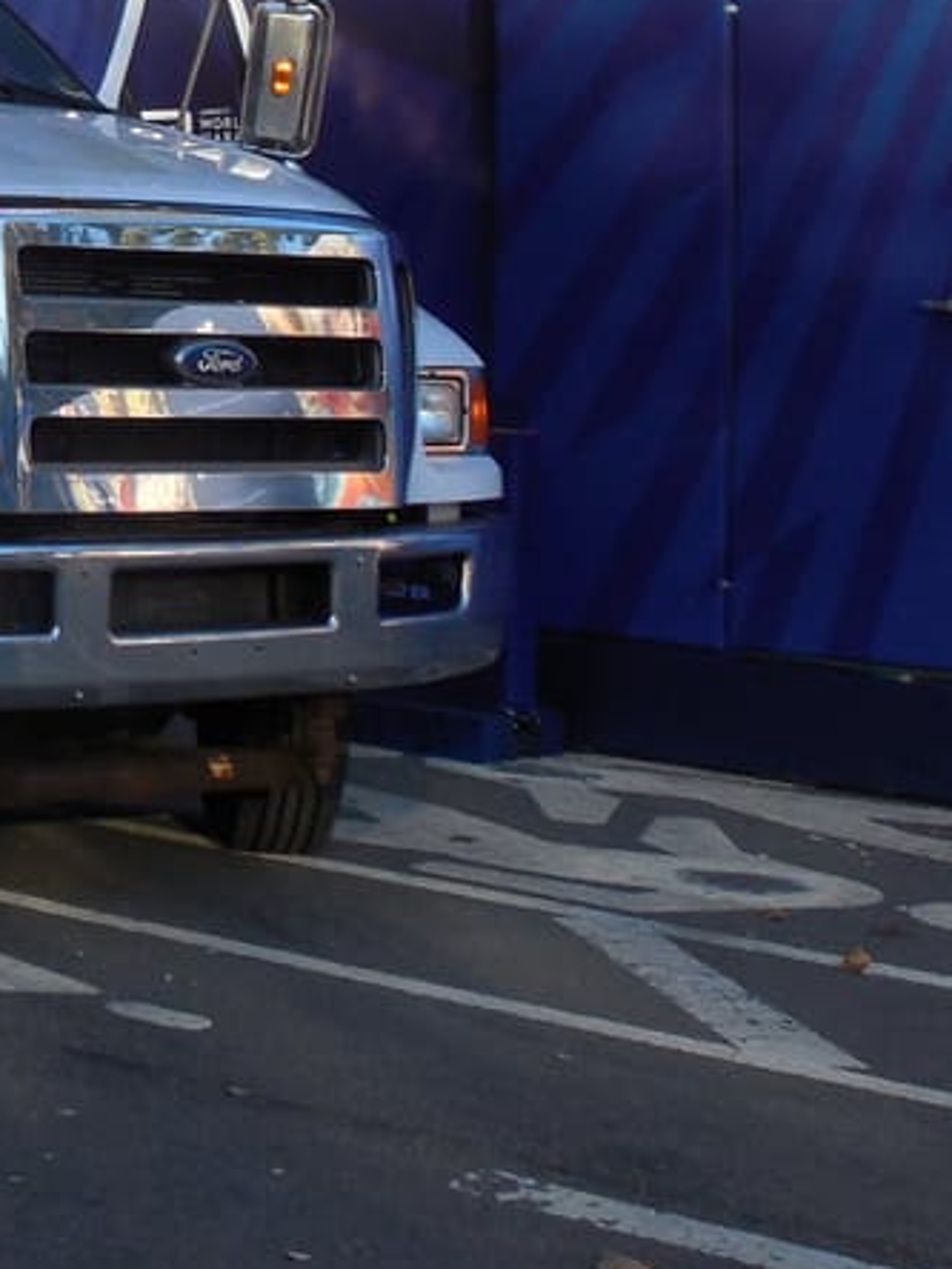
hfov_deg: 16.0
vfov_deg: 22.4
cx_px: -505
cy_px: 14
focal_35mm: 84
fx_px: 3080
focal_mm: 5
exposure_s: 1/400
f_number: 3.5
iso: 125
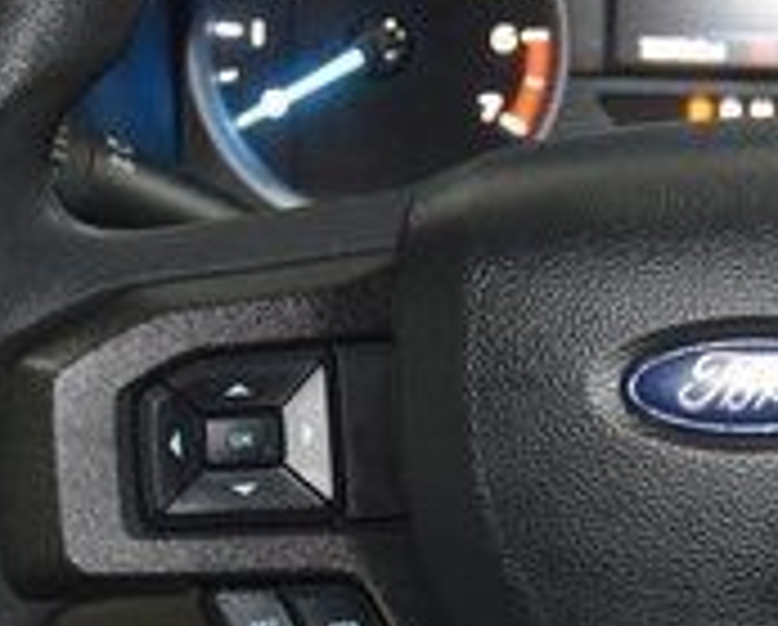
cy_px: 426
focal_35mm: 151
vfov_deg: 10.3
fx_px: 3477
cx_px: 751
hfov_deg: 12.6
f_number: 3.8
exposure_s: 1/30
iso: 2000
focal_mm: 29
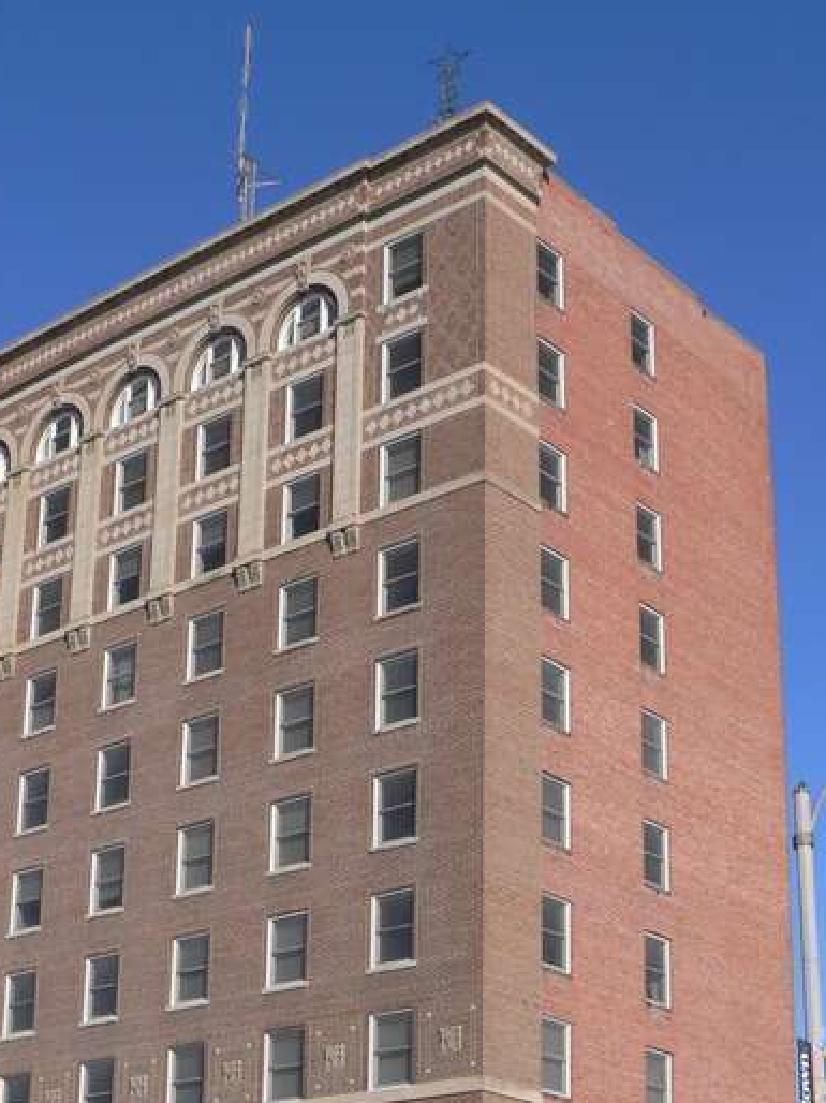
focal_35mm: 56
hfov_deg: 26.0
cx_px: 304
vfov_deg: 33.7
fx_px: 1783
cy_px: 820
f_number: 5.6
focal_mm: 6
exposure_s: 1/500
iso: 80
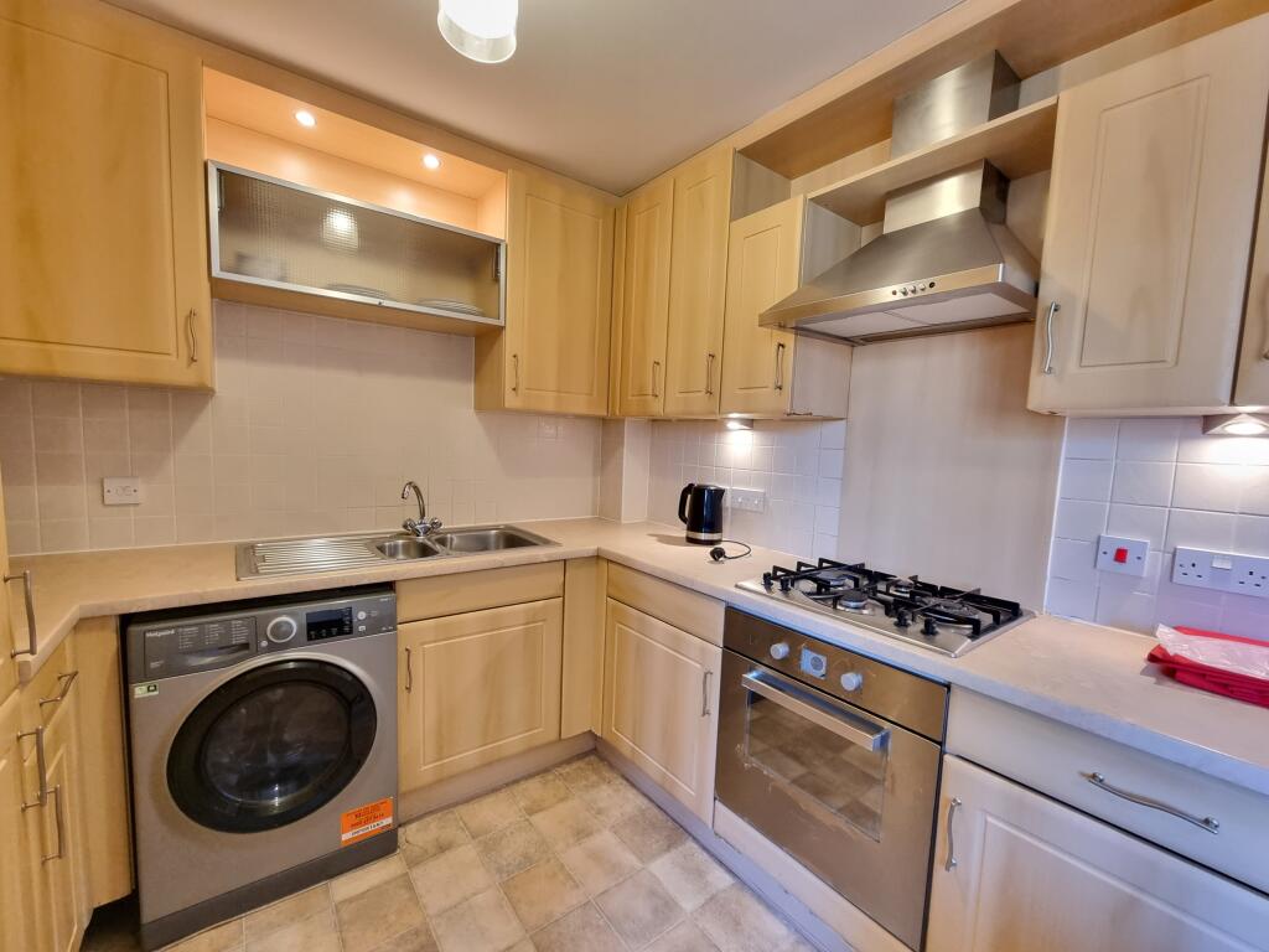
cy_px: 476
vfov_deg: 89.9
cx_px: 634
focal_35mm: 13
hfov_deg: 106.2
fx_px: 477
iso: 640
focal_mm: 2.2
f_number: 2.2
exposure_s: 1/33
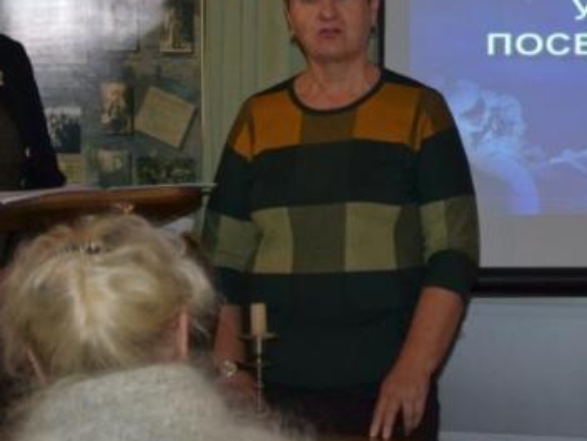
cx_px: 412
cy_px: 2
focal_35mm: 157
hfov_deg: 12.6
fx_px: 2663
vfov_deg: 9.4
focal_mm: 48
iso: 800
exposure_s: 1/30
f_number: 5.6
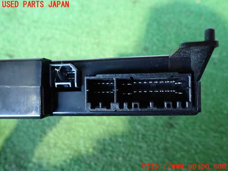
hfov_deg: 63.4
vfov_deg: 49.7
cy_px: 86
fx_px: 184
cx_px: 114
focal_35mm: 28
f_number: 2.2
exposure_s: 1/20
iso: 800
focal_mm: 5.05
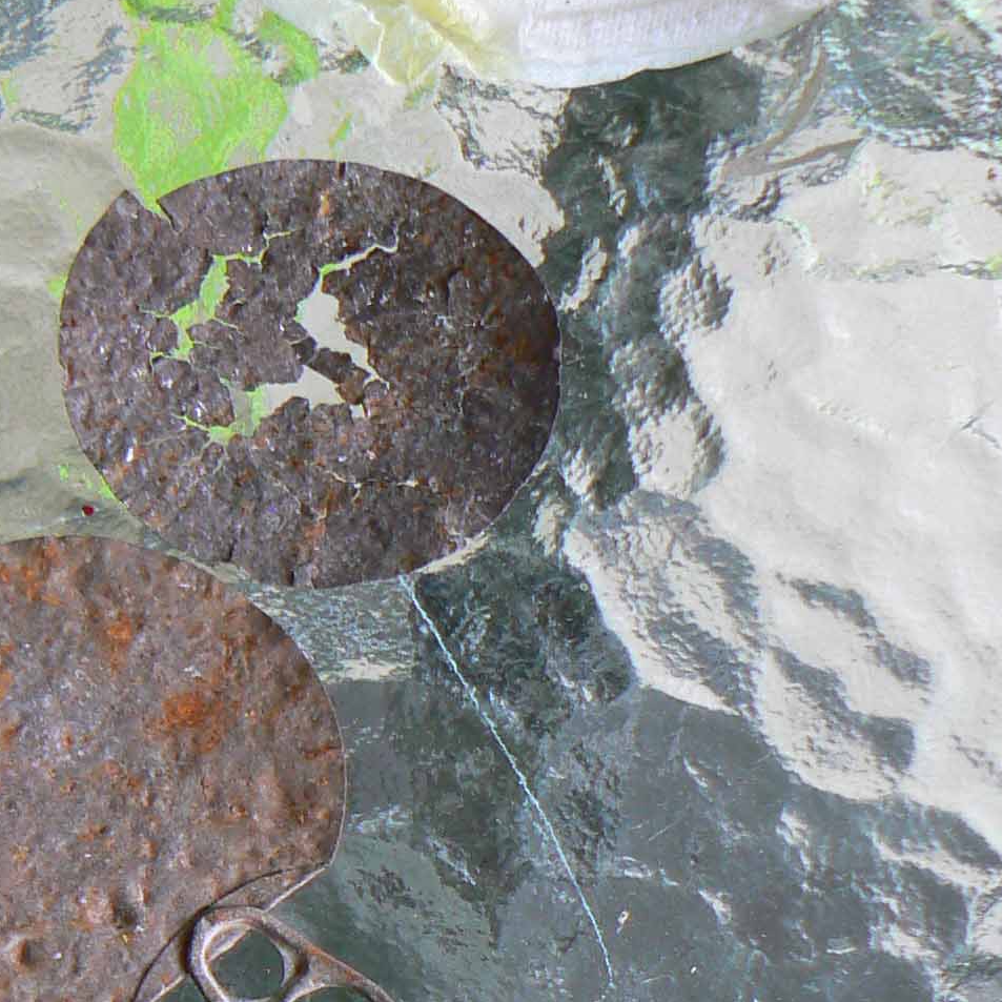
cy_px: 1055
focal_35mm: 94
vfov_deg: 17.9
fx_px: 3078
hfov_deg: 17.5
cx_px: -226
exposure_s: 1/40
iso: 80
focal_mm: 6
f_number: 2.8
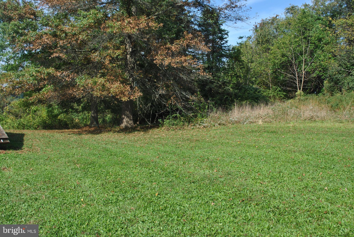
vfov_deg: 37.0
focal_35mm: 36
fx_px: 355
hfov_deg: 53.0
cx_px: 177
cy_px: 118
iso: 100
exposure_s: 1/200
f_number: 7.1
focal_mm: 24
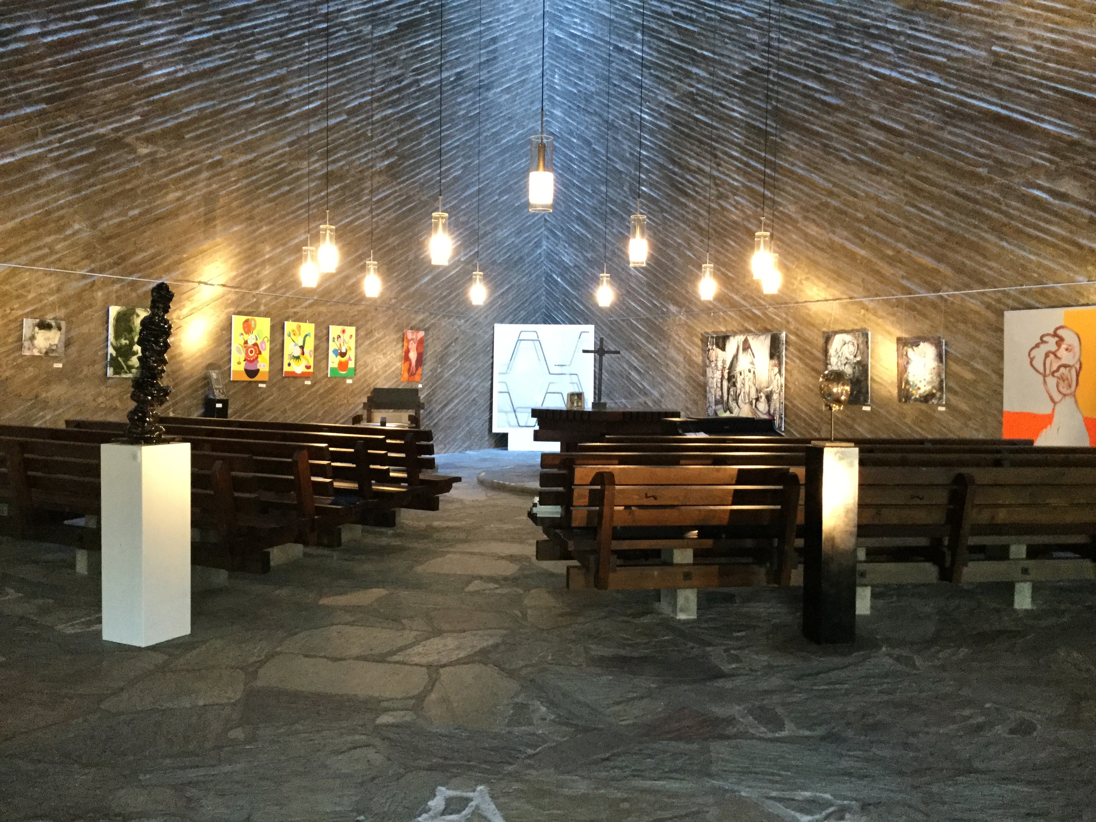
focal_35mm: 31
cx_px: 548
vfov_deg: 45.4
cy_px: 411
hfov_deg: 58.4
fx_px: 982
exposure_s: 1/25
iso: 200
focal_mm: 3.3
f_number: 2.4
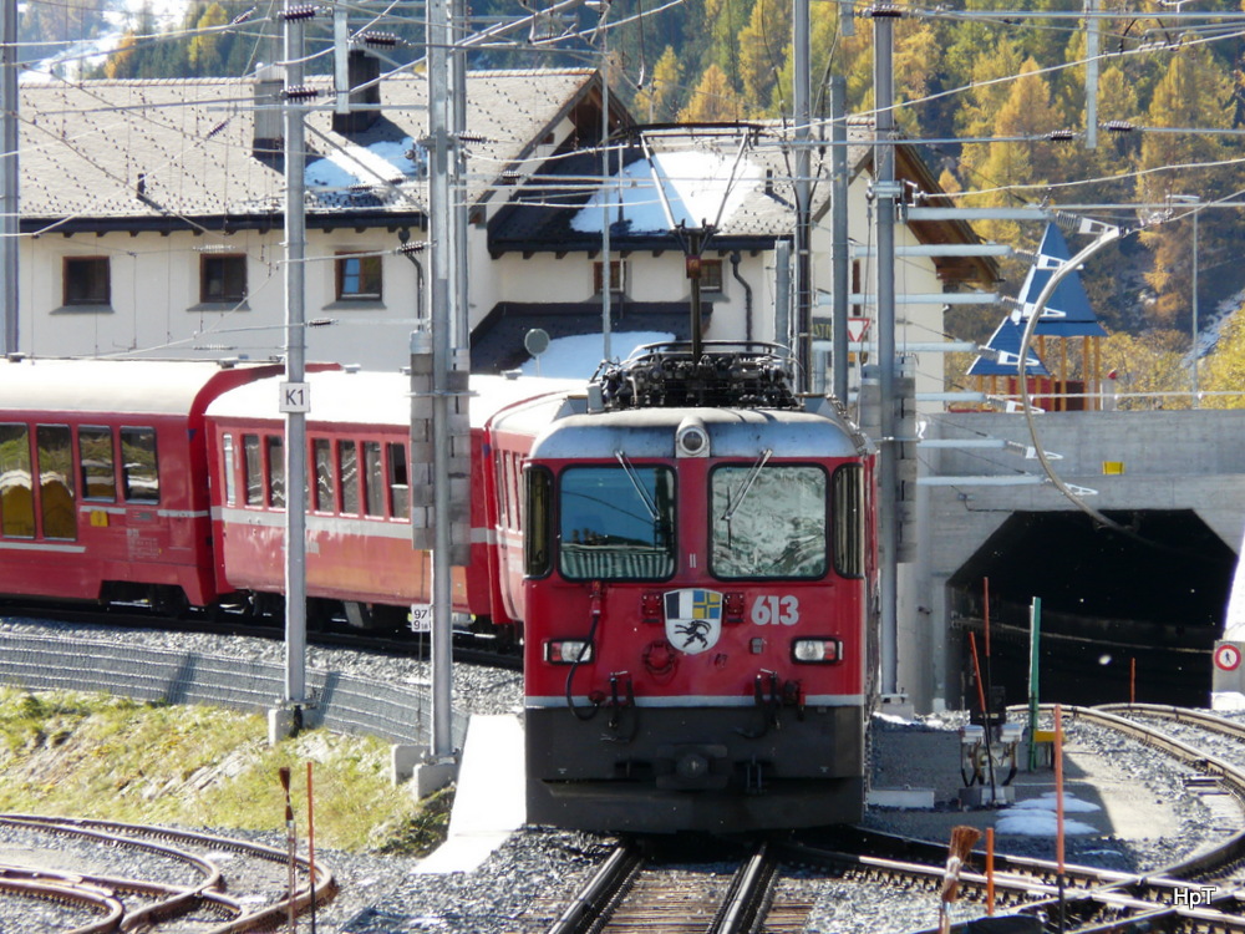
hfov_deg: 5.1
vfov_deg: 3.9
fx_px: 13883
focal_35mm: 386
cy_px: 467
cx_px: 622
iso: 100
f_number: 5
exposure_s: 1/250
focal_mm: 63.3
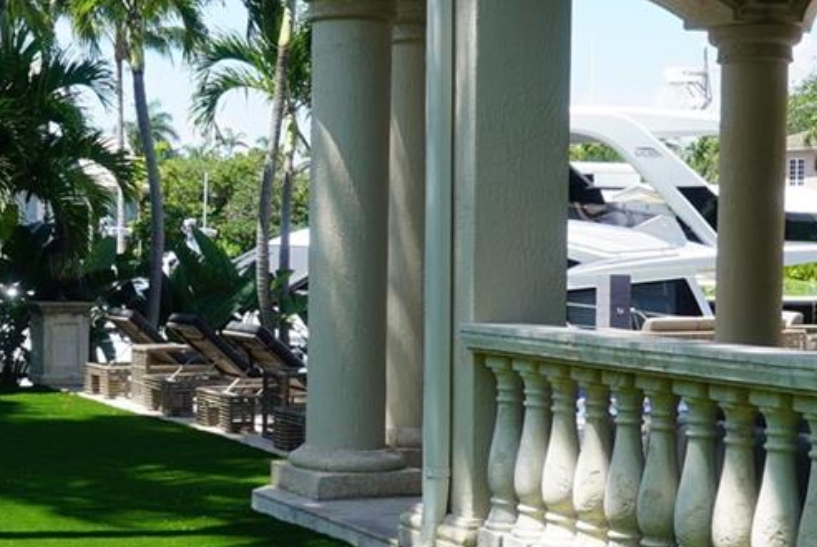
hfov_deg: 25.7
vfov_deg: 17.5
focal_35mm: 78
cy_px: 276
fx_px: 1772
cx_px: 214
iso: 100
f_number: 10
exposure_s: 1/80
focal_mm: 24
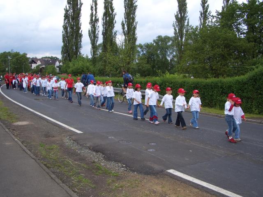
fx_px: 266
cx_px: 132
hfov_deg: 52.6
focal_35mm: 35
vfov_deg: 40.7
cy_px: 98
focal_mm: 5.8
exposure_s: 1/500
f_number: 4.3
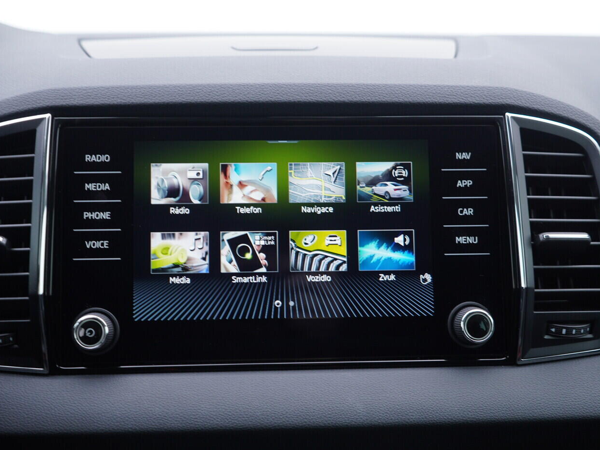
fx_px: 693
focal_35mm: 40
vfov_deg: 36.0
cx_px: 282
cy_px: 227
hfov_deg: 46.8
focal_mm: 24
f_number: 2.8
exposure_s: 1/40
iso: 200
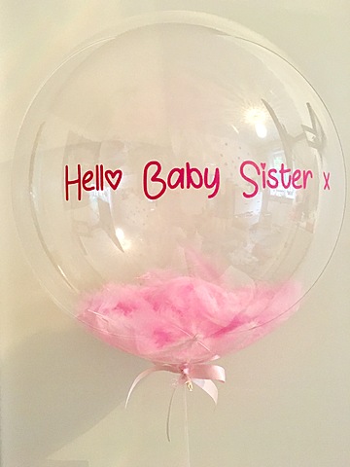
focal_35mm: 29
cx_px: 175
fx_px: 391
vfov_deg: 61.7
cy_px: 234
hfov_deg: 48.2
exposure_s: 1/25
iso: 200
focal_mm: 4.15
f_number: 2.2
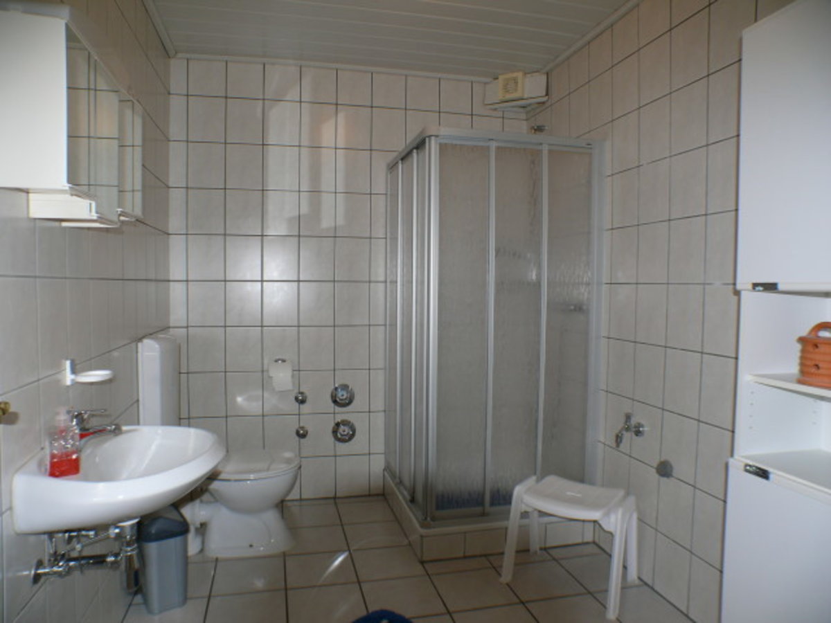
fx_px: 840
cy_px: 312
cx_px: 416
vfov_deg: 40.7
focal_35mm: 35
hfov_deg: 52.6
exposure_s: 1/30
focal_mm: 7.4
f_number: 2.8
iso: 100
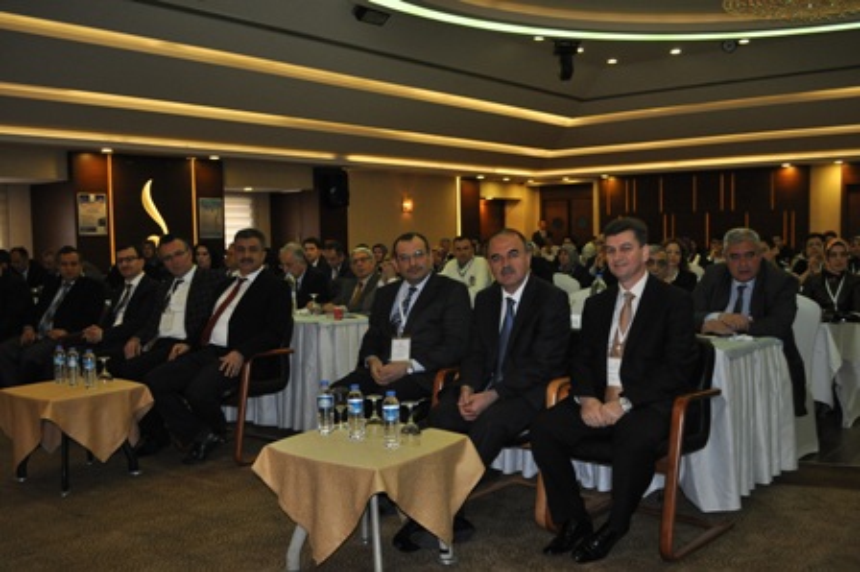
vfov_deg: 36.8
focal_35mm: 36
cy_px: 286
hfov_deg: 53.2
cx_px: 430
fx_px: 859
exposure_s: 1/60
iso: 800
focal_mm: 24
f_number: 4
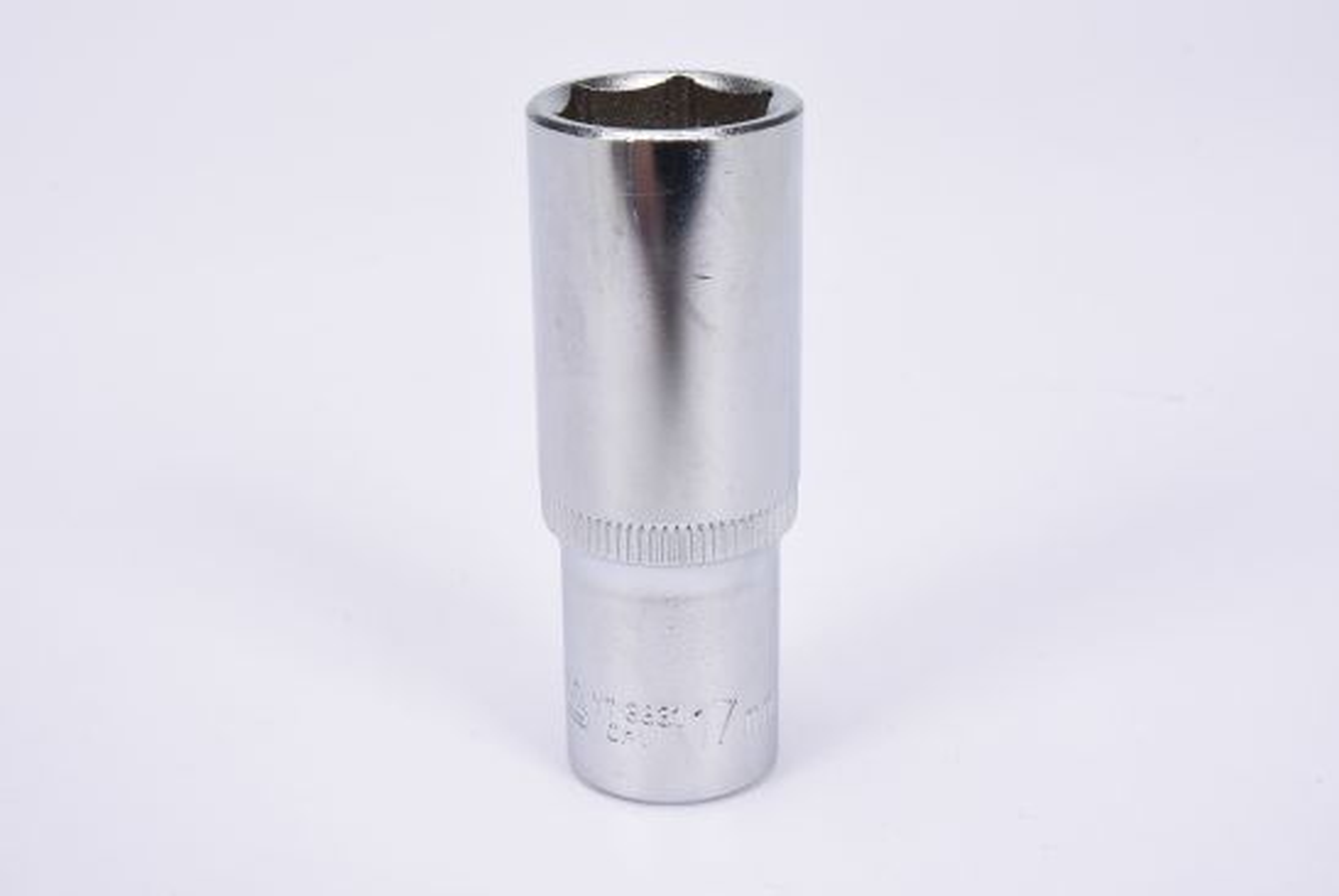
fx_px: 2793
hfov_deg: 27.0
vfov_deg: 18.2
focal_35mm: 75
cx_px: 670
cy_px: 448
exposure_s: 1/125
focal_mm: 50
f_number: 18
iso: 250
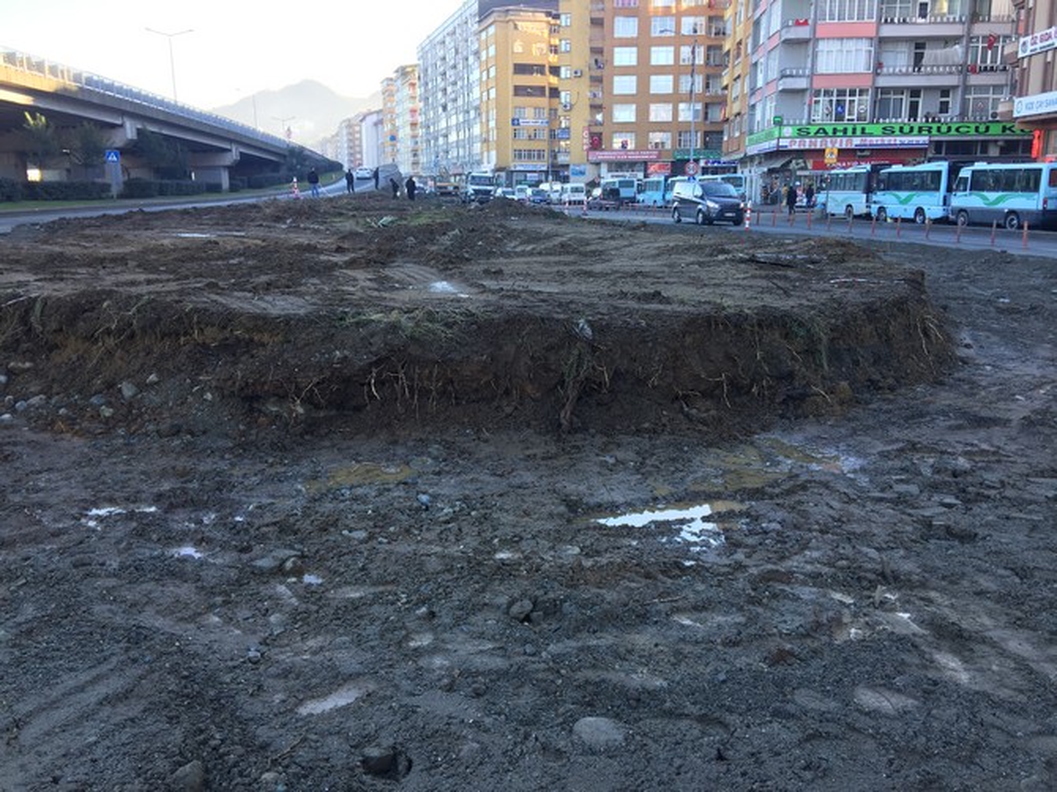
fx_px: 885
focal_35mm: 29
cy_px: 396
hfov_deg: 61.7
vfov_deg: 48.2
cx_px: 528
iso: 32
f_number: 2.2
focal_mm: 4.15
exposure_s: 1/116
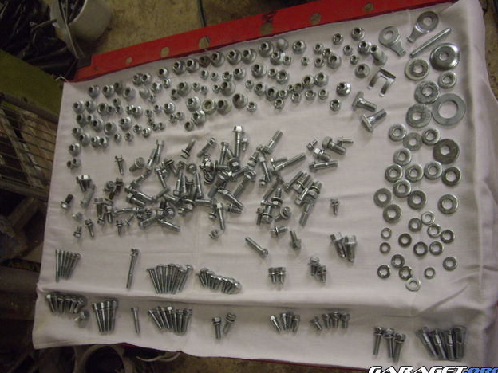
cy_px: 187
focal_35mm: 39
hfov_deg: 47.9
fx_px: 561
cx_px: 250
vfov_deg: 36.8
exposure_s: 1/160
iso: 400
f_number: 2.8
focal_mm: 7.9
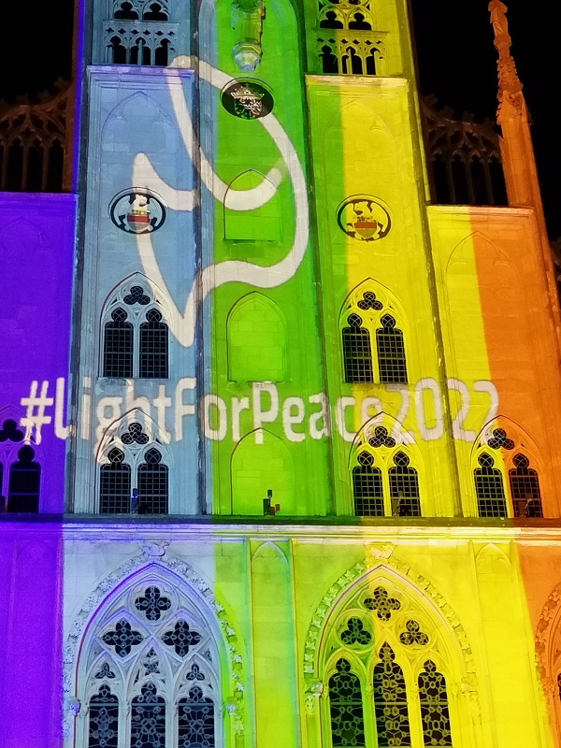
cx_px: 280
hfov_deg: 21.6
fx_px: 1469
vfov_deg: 28.6
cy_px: 374
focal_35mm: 68
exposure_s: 1/16.7
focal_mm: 4.75
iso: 800
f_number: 1.8
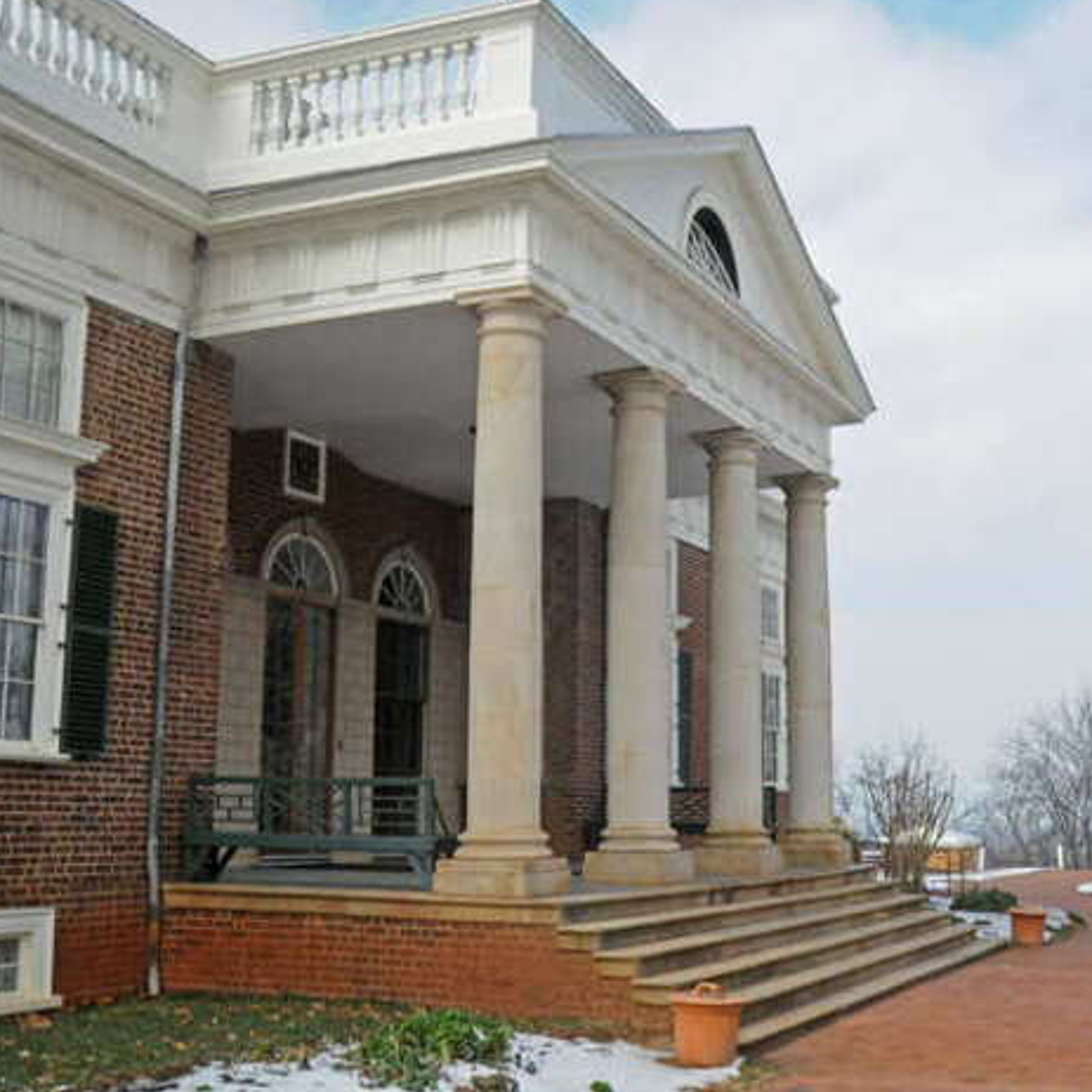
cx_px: 703
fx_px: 1570
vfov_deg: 38.3
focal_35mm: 44
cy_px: 480
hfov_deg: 38.0
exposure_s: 1/640
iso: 800
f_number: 13
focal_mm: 20
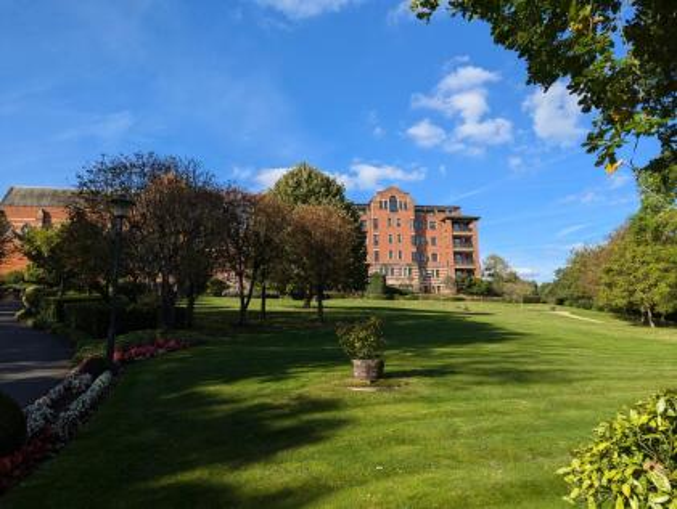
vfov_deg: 56.9
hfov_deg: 71.5
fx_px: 470
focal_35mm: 24
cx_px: 338
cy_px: 254
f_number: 1.85
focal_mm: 6.81
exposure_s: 1/1433
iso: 48
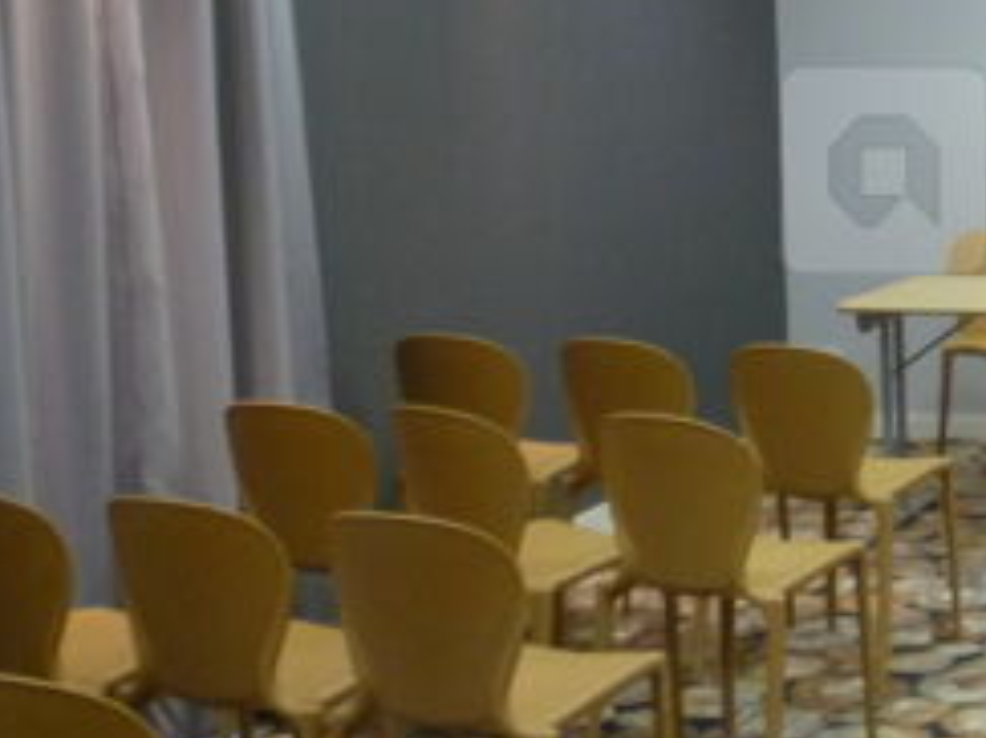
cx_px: 1217
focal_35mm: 74
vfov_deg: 19.7
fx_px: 2107
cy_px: 170
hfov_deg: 23.8
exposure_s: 1/30
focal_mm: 4.4
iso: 250
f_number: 2.8
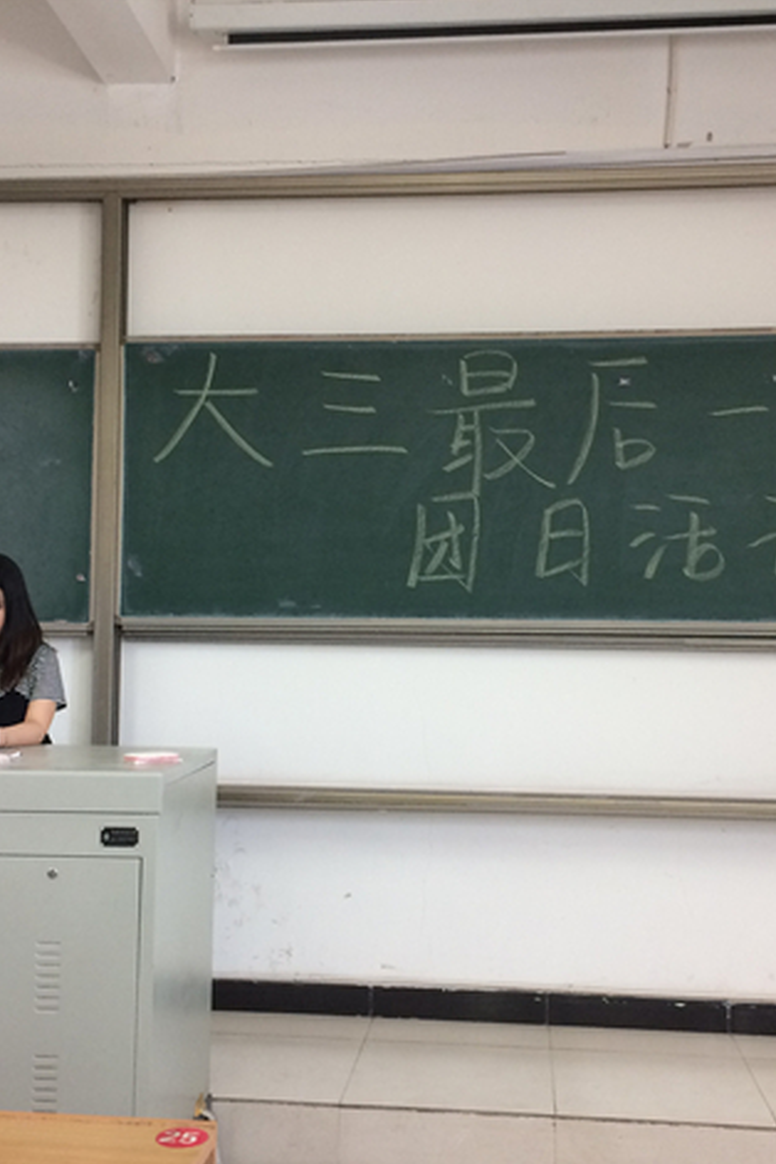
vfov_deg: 47.4
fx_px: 1326
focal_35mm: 41
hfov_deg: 32.6
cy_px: 586
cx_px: 395
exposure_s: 1/33
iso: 64
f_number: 2.2
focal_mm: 4.15
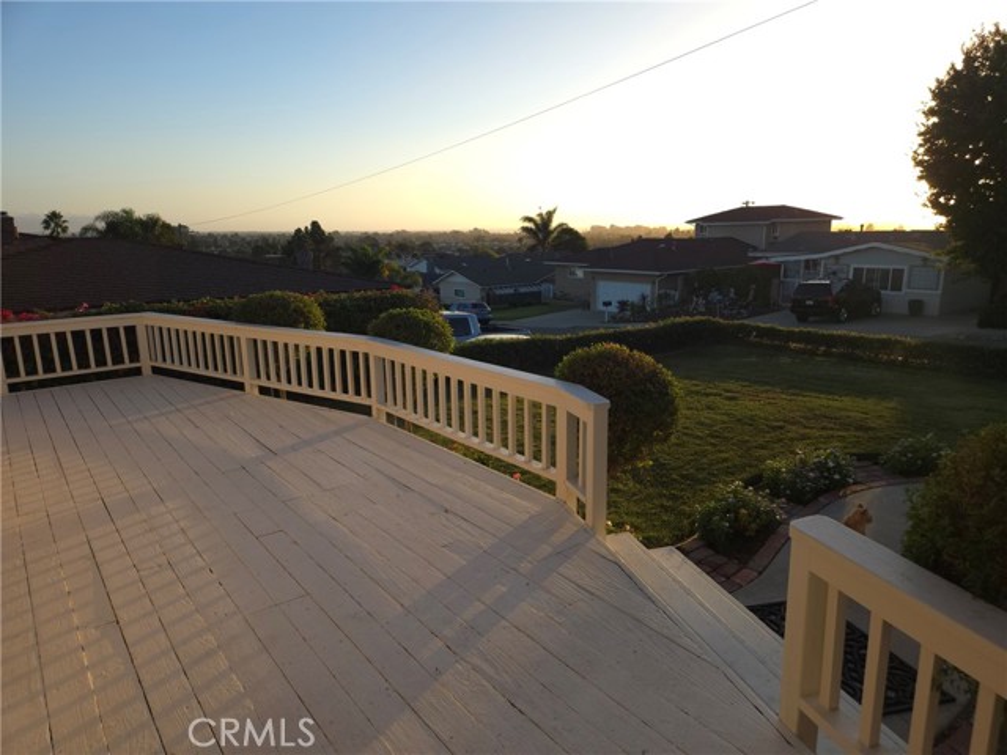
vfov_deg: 58.9
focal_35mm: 23
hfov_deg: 73.9
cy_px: 378
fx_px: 669
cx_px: 504
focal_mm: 5.4
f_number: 1.8
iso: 50
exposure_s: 1/754
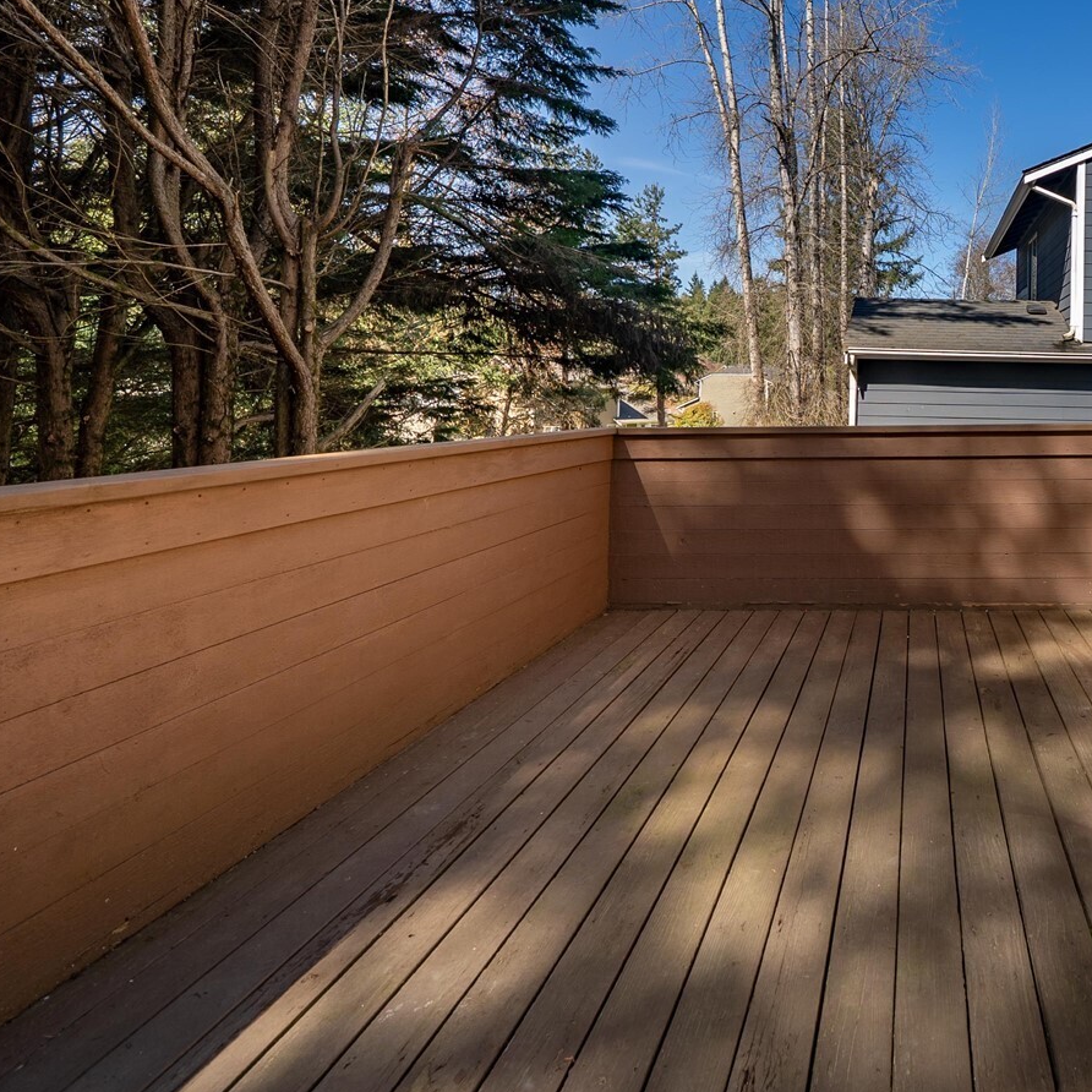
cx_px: 965
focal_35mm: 21
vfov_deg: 71.4
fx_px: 749
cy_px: 438
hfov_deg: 61.8
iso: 80
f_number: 7.1
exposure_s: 1/100
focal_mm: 13
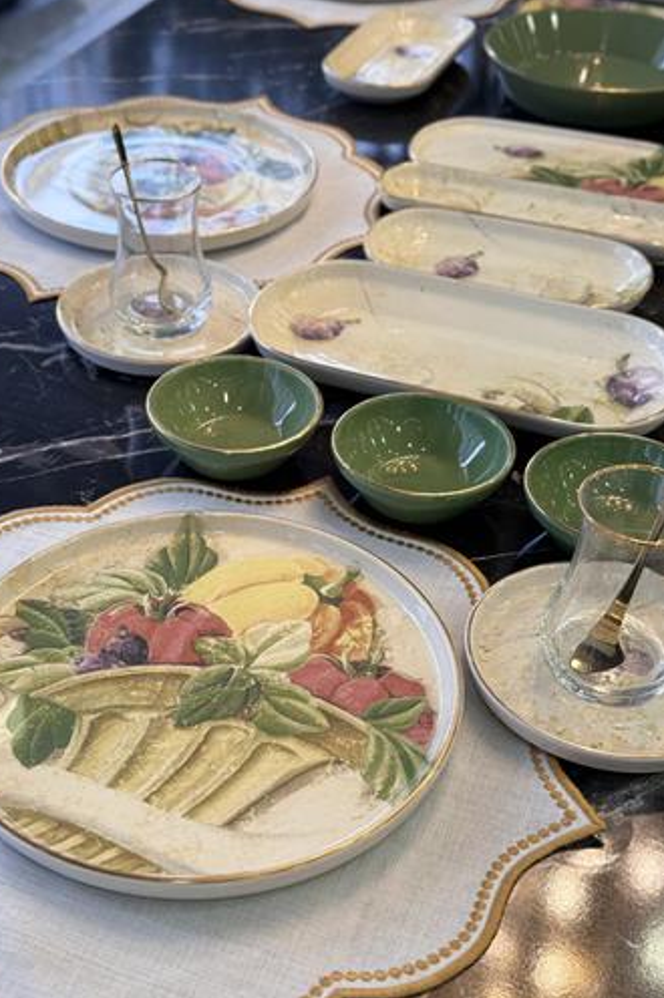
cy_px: 495
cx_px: 288
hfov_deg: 26.4
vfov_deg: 38.9
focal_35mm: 51
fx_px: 1413
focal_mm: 6.86
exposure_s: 1/100
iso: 50
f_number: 1.78
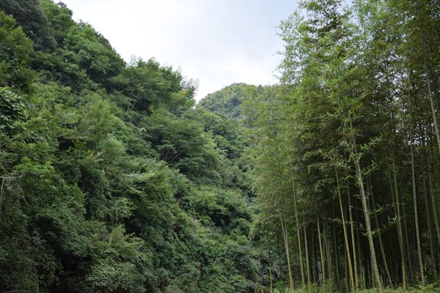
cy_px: 146
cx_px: 220
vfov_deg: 38.4
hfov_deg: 55.1
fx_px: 422
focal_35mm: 34
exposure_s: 1/500
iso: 1000
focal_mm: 23
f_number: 3.8
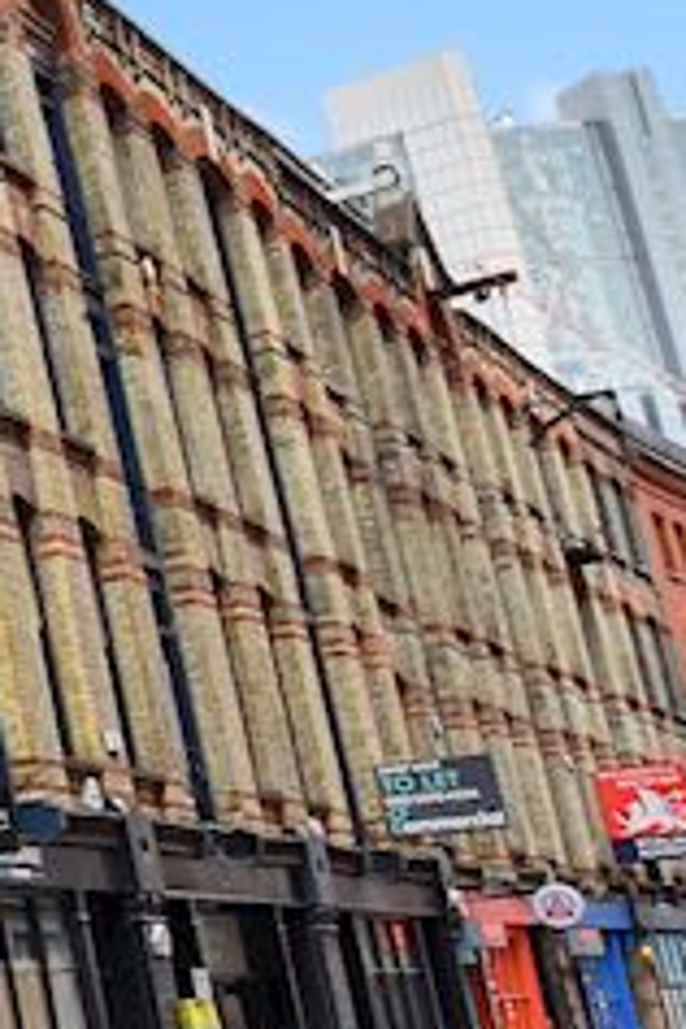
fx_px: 2172
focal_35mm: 76
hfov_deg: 11.0
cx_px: -1398
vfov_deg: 26.6
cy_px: 434
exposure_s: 1/50
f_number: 5.6
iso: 160
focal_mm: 10
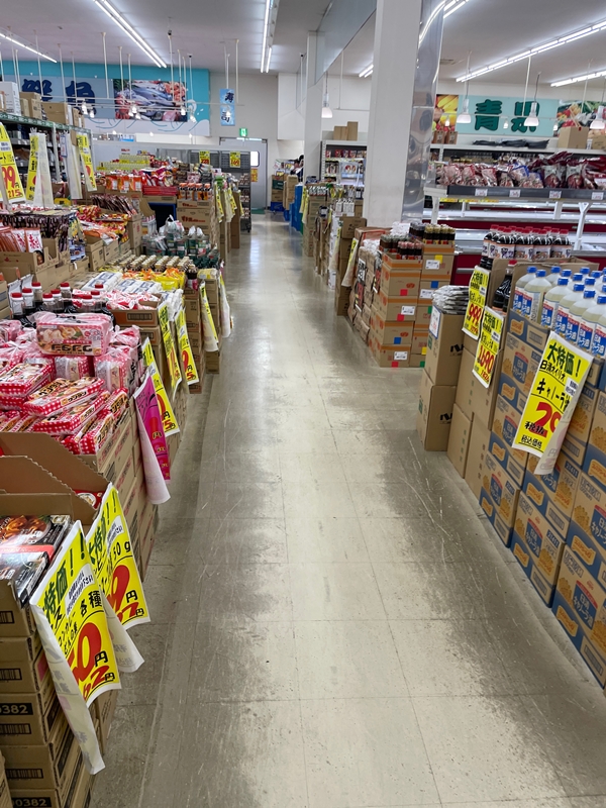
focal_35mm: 26
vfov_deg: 67.3
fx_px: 607
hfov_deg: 53.1
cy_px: 404
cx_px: 303
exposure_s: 1/120
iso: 64
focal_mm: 4.2
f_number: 1.6
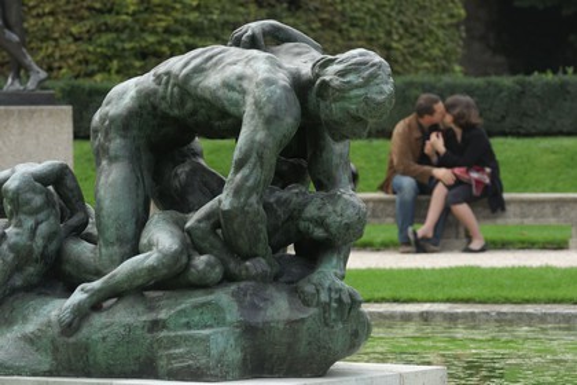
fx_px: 3366
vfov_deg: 6.5
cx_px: 288
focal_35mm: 210
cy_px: 192
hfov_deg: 9.8
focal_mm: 140
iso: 100
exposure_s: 1/100
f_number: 4.8
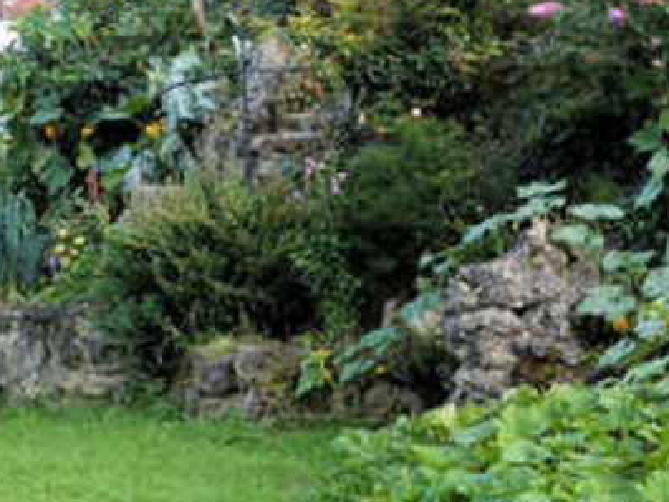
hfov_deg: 17.2
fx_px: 2184
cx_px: 560
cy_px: 278
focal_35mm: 113
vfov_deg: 13.1
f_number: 3.6
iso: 100
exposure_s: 1/125
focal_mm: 6.8
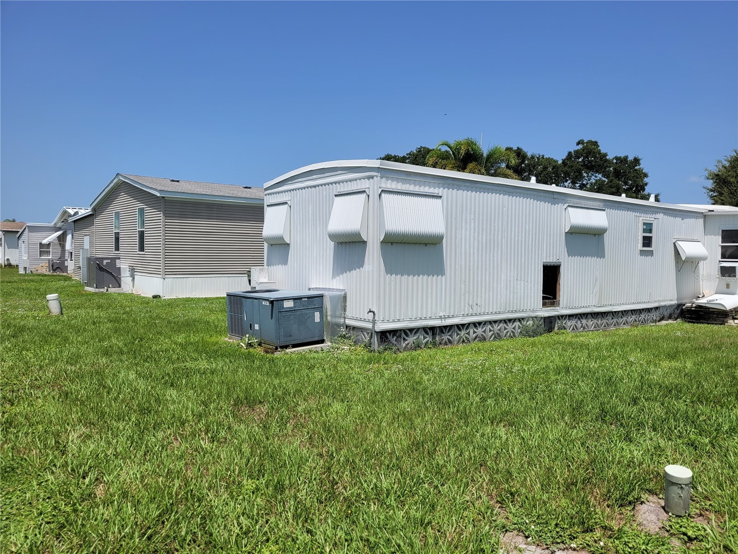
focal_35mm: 26
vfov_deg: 53.1
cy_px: 277
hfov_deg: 67.3
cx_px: 369
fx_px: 554
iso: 40
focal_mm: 5.4
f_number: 1.8
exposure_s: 1/3512
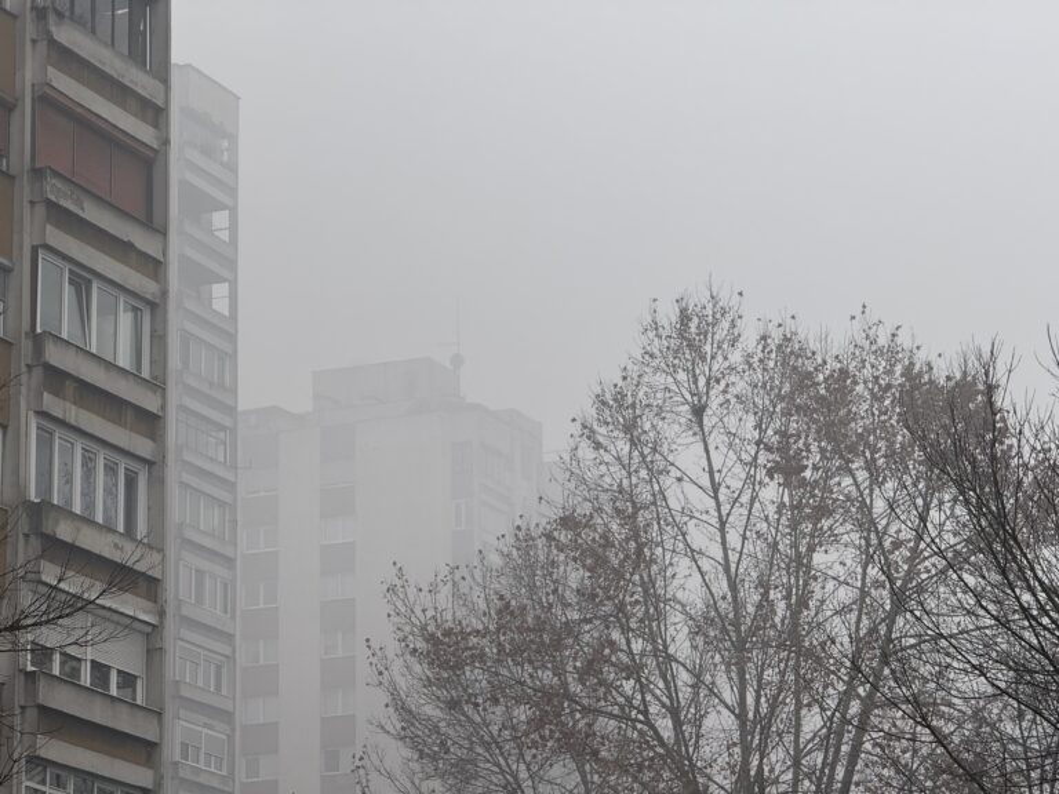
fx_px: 3671
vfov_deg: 12.3
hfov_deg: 16.4
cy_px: 397
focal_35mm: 120
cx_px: 530
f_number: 2.8
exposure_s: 1/99
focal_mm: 15.66
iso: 50
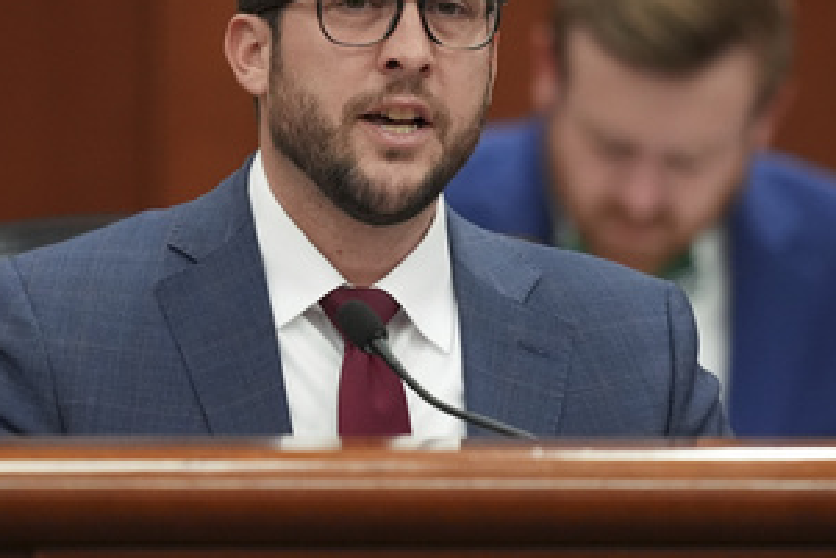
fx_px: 23697
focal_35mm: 1020
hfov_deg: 2.0
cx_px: 430
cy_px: 280
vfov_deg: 1.3
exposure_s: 1/800
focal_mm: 400
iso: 4000
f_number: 2.8
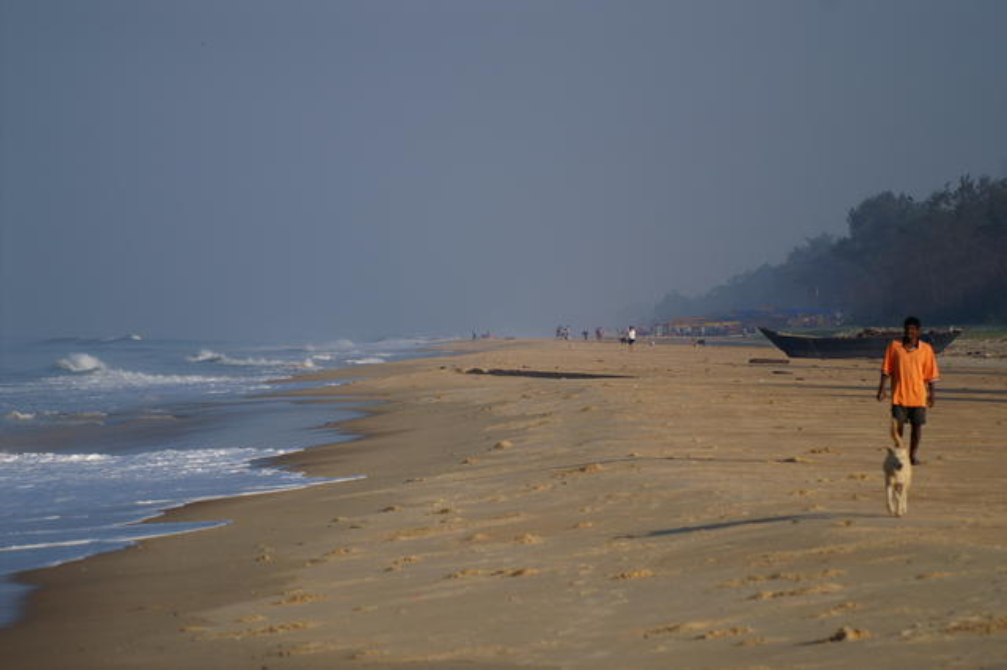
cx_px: 504
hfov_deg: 8.6
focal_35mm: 240
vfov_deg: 5.7
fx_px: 6710
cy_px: 335
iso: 200
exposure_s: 1/1600
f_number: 5.6
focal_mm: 160
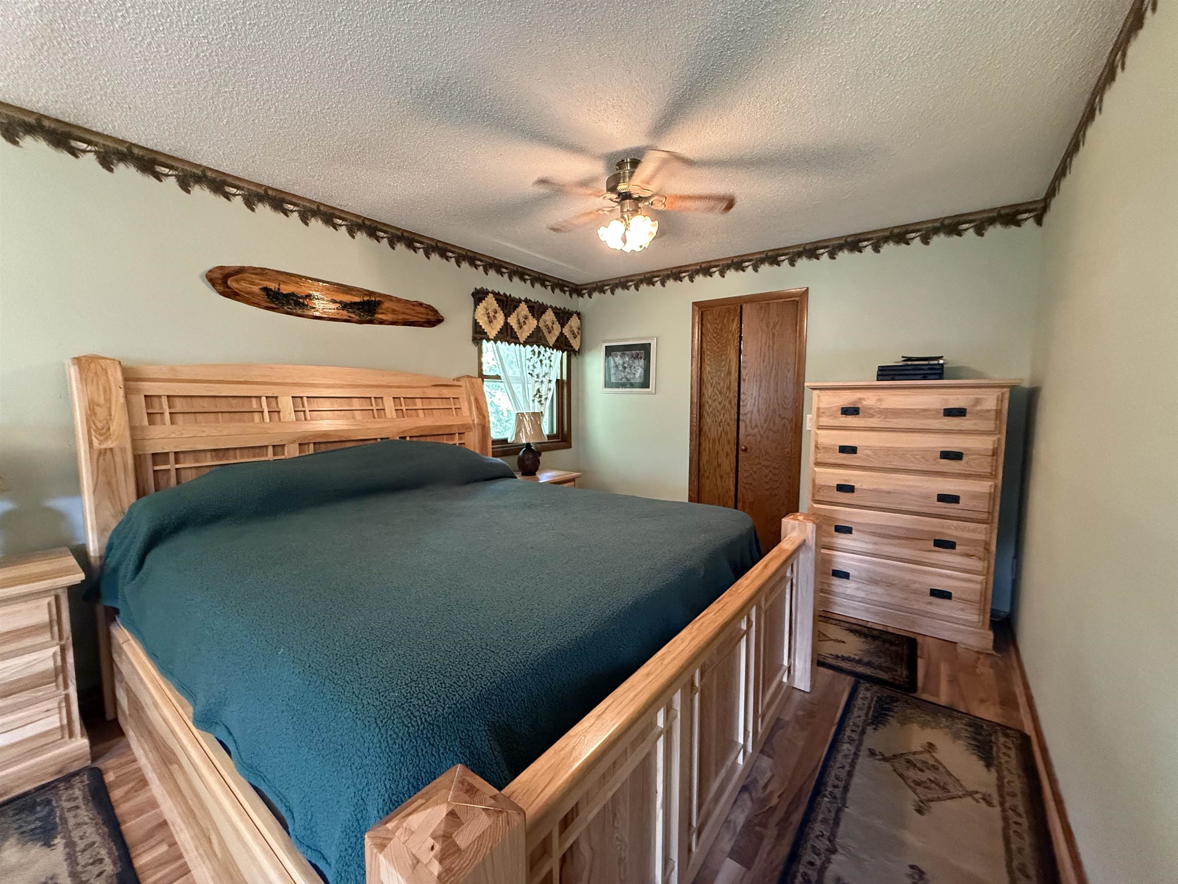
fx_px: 476
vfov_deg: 85.7
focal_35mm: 14
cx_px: 589
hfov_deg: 102.1
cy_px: 442
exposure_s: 1/60
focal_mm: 2.22
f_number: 2.2
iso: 640
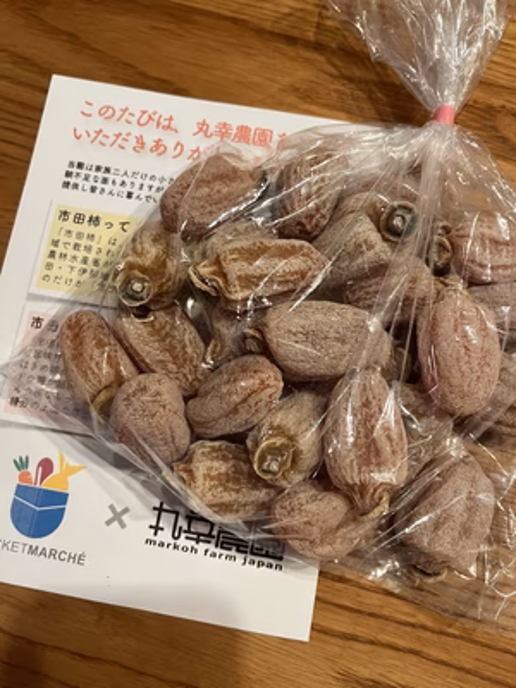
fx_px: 517
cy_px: 344
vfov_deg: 67.3
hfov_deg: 53.1
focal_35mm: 26
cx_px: 258
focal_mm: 5.1
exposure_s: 1/50
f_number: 1.6
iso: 100
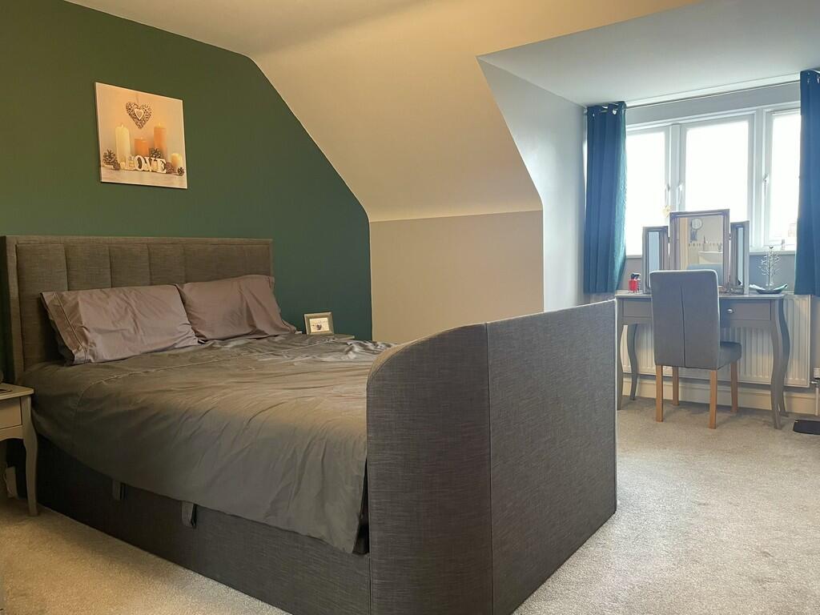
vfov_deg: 53.1
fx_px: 616
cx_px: 410
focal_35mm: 26
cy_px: 308
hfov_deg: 67.3
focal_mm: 4.2
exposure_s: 1/50
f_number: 1.6
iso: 160
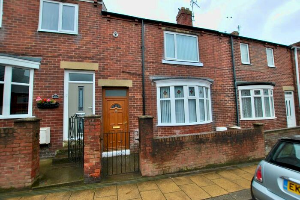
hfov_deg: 100.3
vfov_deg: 77.4
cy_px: 100
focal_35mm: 15
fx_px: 125
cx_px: 150
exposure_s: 1/125
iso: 140
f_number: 5.6
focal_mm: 10
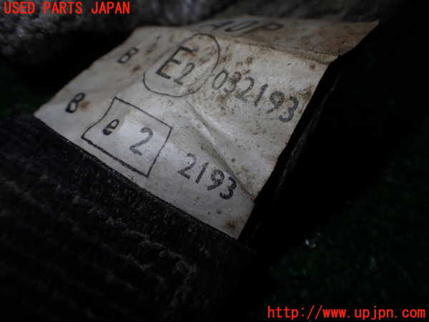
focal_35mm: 30
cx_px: 214
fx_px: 372
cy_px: 161
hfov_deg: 60.0
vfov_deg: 46.8
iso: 100
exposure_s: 1/200
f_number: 3.2
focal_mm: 5.4
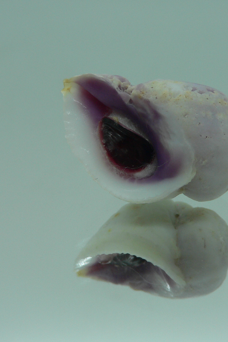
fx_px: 466
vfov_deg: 40.4
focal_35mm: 49
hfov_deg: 27.3
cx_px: 152
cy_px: 171
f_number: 2.8
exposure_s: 1/80
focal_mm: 4.6
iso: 80
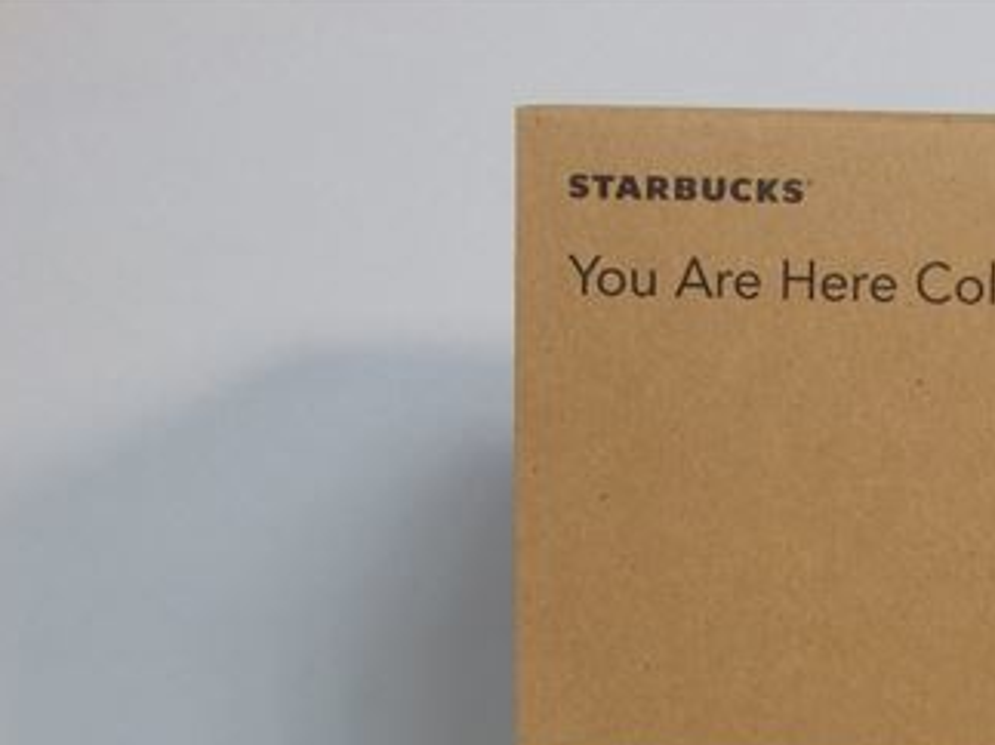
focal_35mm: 97
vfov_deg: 15.0
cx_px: 955
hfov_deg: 19.7
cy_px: 723
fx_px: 2787
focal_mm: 8.9
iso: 160
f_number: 4
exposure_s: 1/50
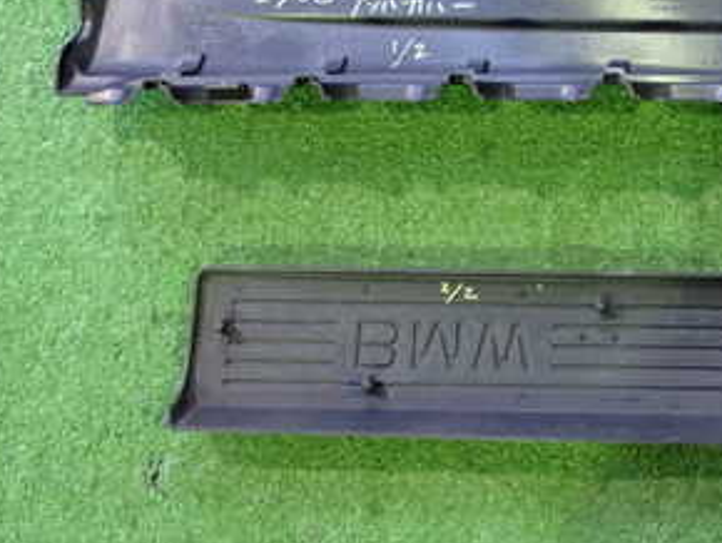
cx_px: 630
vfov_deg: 22.7
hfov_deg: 30.0
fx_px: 1294
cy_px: -12
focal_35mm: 62
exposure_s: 1/50
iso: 1000
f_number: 2.3
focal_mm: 5.4
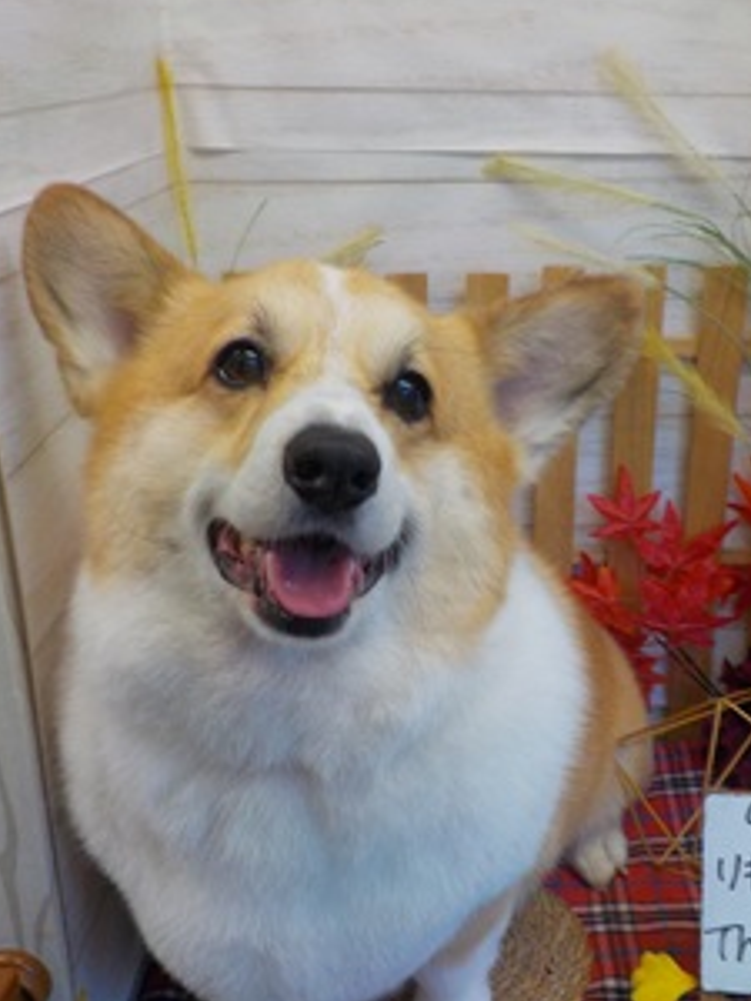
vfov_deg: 46.7
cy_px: 567
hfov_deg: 35.7
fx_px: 1157
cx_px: 474
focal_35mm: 40
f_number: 3.3
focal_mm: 4.1
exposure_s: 1/40
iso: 125
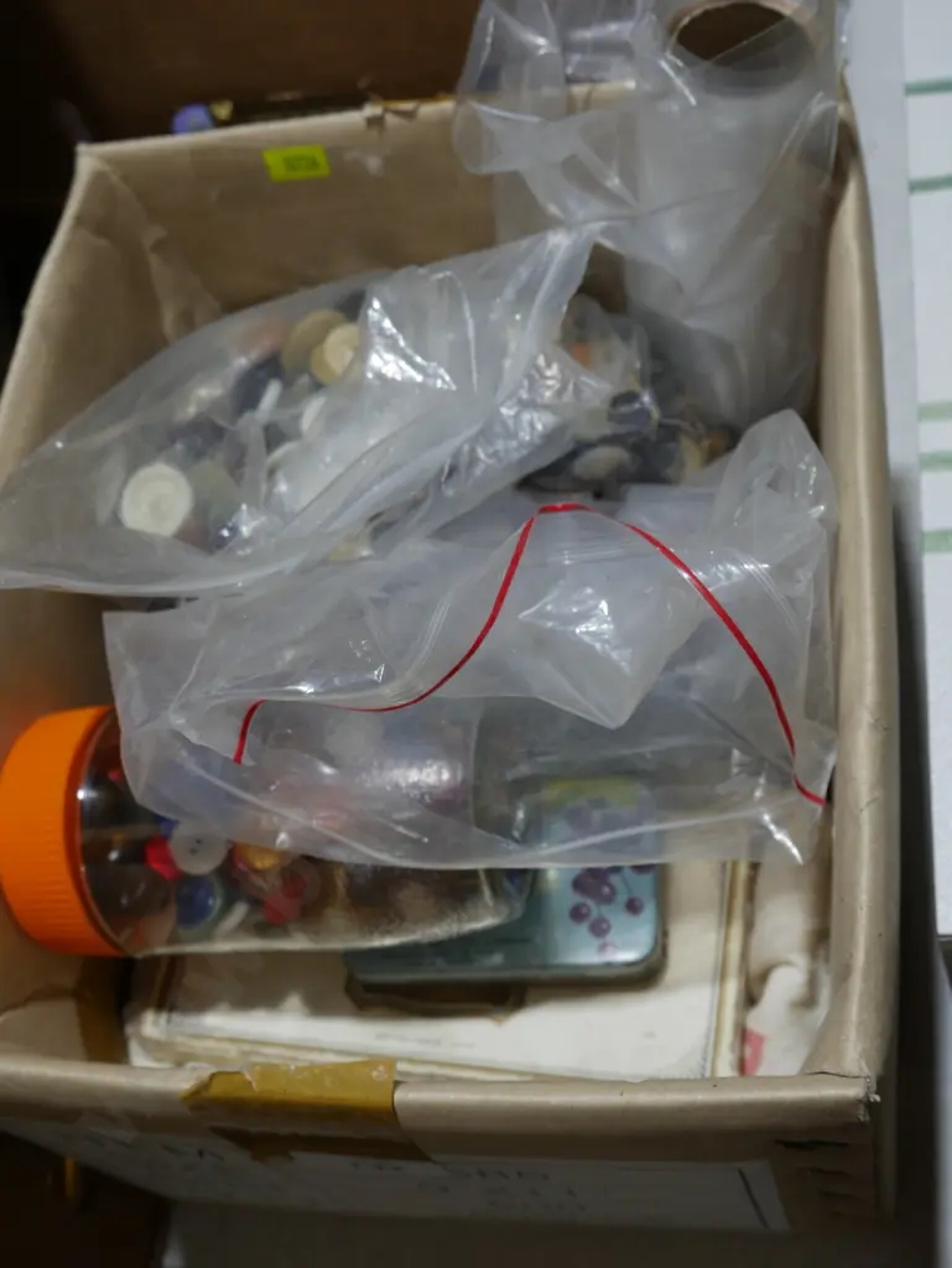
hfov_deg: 34.4
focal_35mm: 42
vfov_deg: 44.8
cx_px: 476
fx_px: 1539
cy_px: 634
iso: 200
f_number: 5.6
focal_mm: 21
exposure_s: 1/60
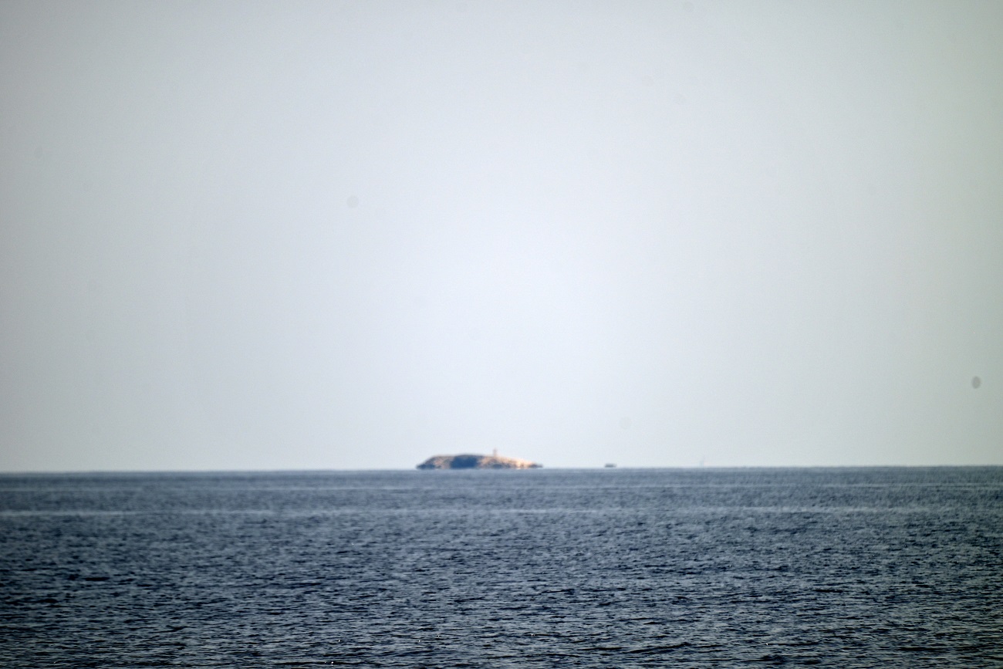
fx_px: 8359
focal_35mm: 300
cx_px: 502
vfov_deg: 4.6
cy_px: 334
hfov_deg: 6.9
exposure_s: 1/1000
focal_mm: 300
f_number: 5.6
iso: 100
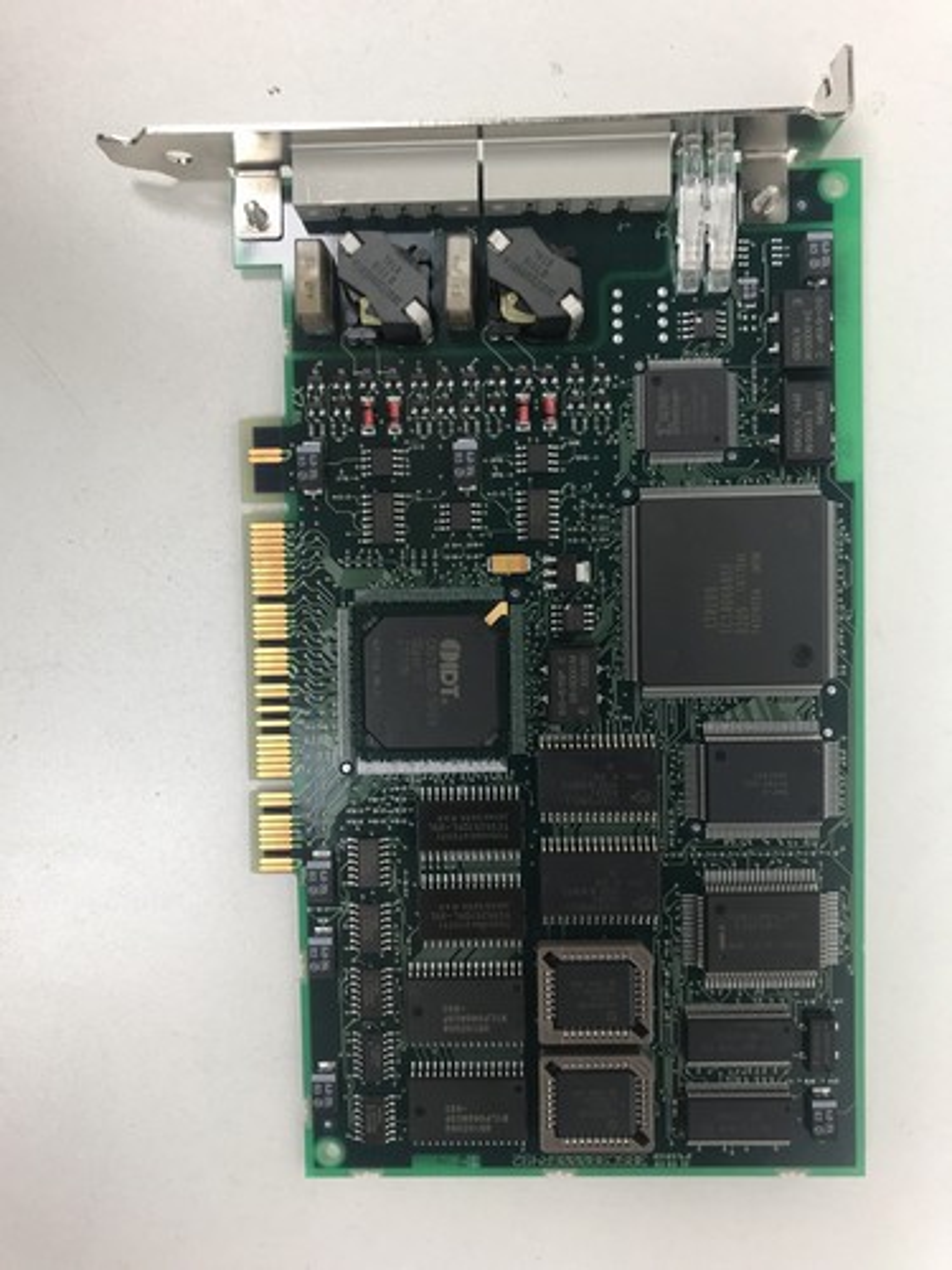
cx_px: 476
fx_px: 1027
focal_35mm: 28
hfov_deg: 49.7
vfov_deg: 63.4
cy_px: 635
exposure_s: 1/50
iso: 25
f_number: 1.8
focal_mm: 3.99
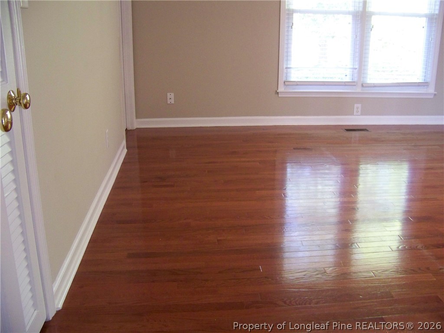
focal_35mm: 36
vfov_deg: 39.7
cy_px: 166
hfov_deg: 51.4
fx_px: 462
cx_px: 222
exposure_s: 1/30
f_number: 2.8
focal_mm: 5.85
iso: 250
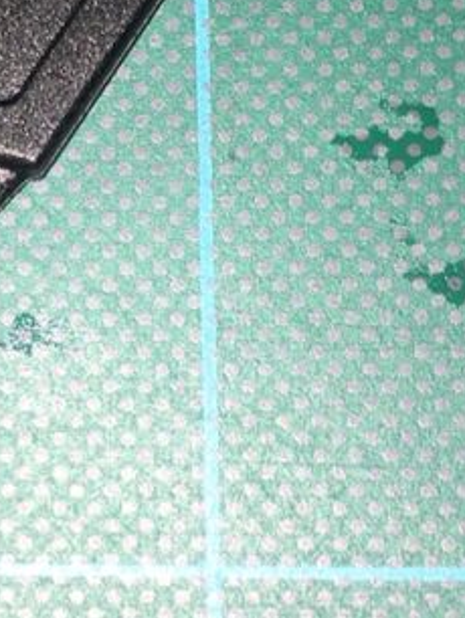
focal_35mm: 97
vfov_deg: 19.9
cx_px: -138
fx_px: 1735
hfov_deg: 14.6
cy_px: 83
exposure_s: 1/72
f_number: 2.2
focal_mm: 4.15
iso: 25
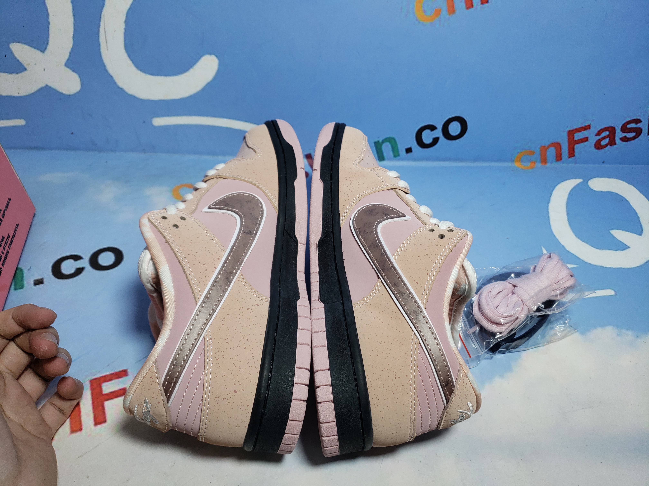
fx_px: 487
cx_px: 324
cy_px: 243
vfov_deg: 53.1
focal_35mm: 26
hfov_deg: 67.3
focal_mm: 4.3
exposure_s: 1/472
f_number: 1.5
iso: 50
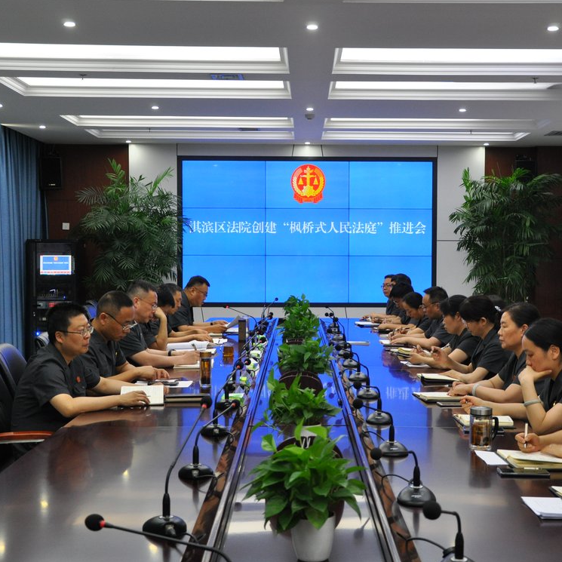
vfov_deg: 31.6
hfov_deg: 31.6
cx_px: 324
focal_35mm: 54
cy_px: 281
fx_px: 992
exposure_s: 1/50
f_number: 4
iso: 800
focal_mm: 28
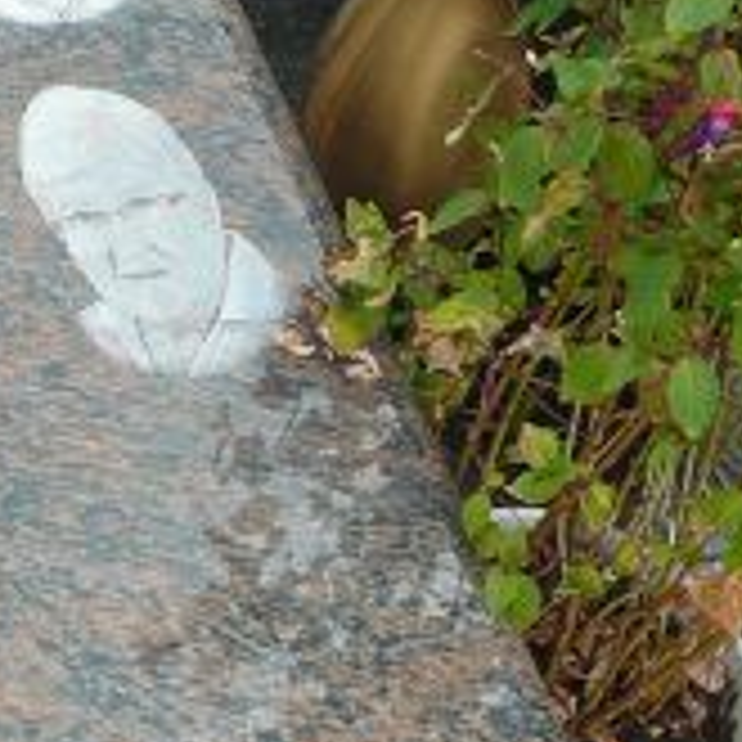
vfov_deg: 14.5
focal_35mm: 120
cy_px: 306
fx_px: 2910
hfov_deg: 13.4
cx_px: -490
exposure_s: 1/320
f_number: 2.8
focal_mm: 5.2
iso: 80
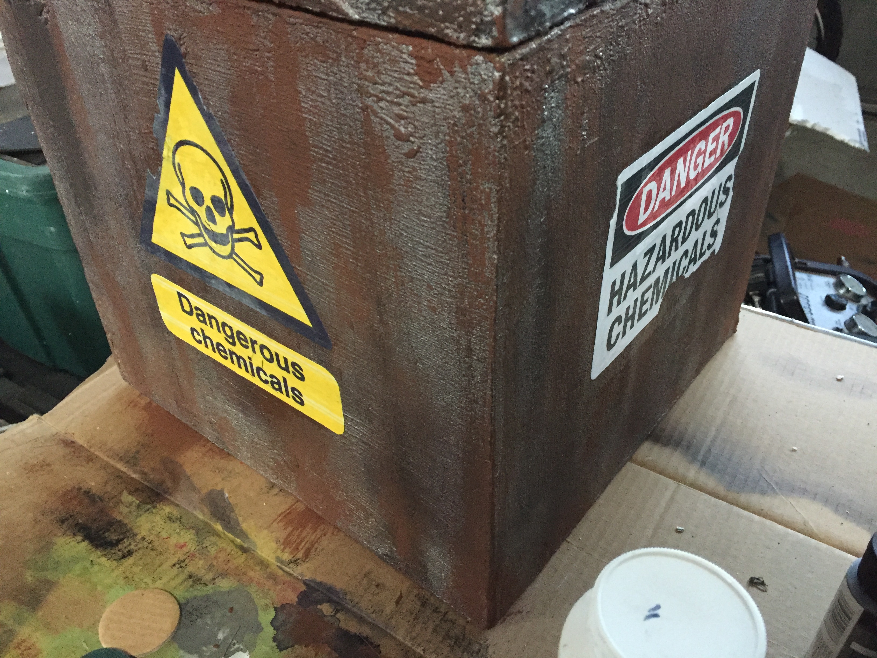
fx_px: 735
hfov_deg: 61.7
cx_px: 438
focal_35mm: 29
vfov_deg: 48.2
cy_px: 329
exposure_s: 1/15
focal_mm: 4.15
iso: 320
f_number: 2.2
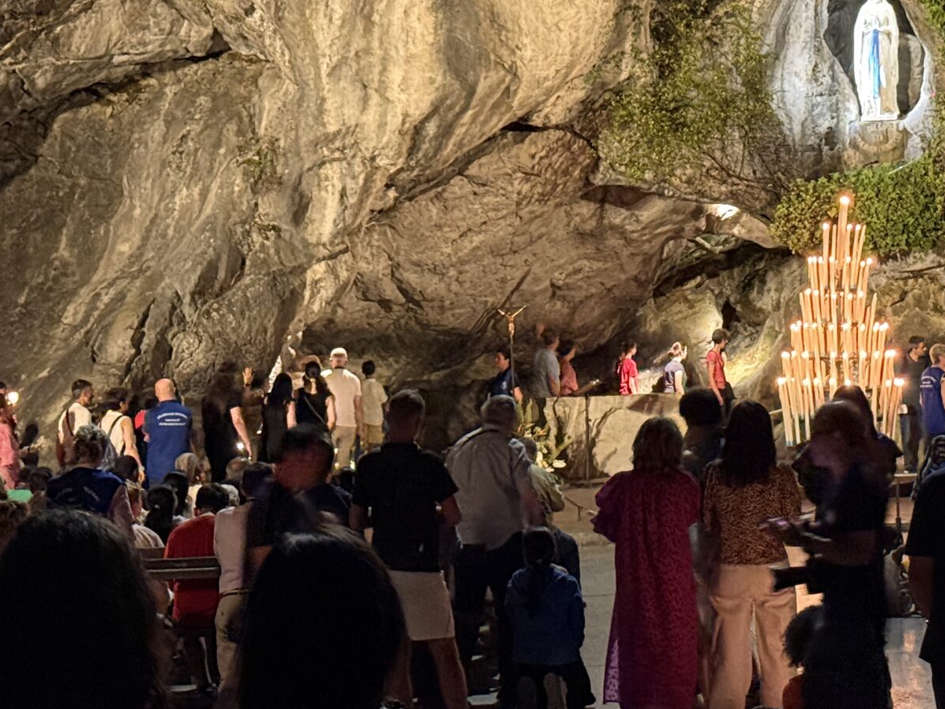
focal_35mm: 102
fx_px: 2785
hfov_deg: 19.2
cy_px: 220
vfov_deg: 14.5
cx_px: 643
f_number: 1.78
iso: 800
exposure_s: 1/20
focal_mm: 6.76
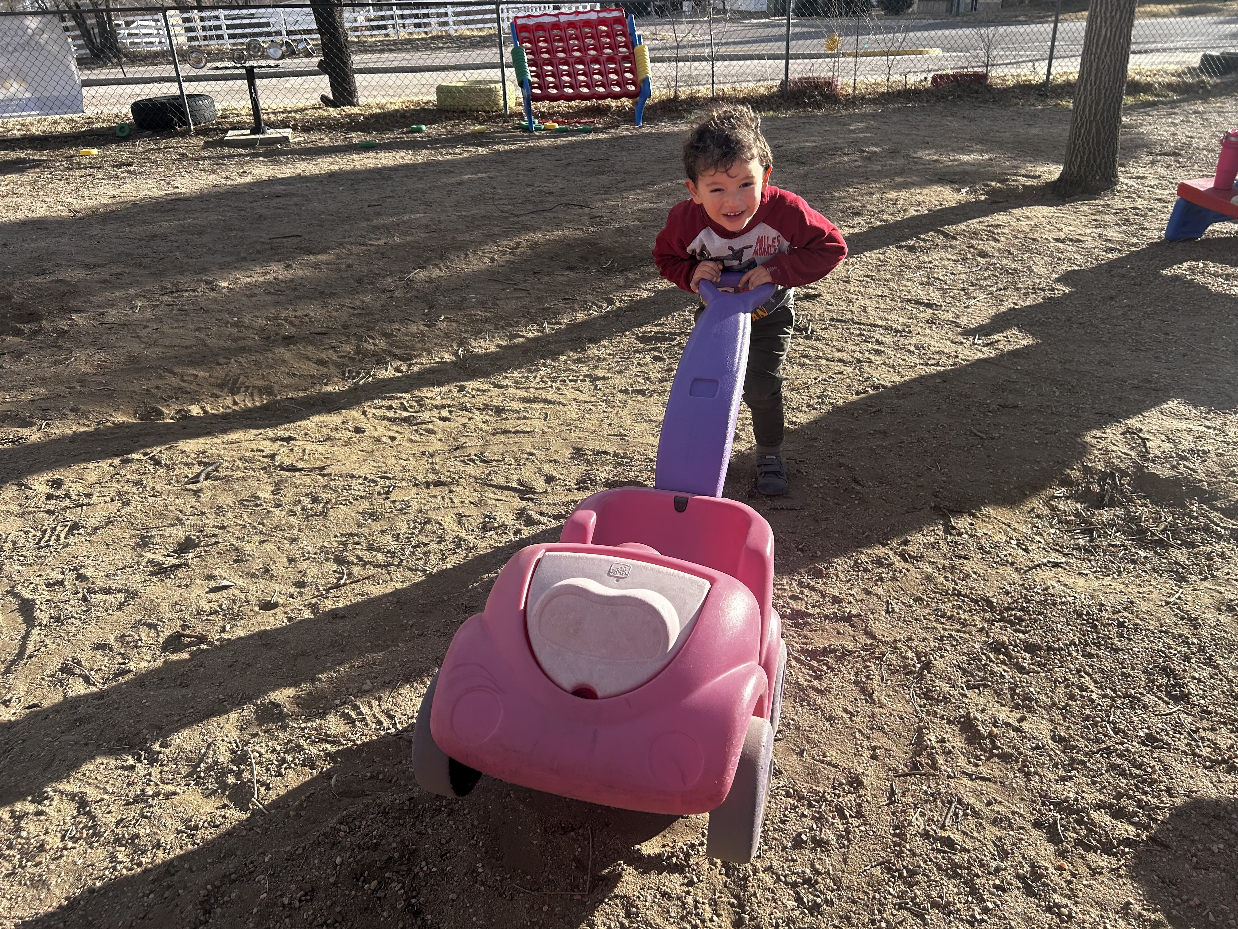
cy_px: 464
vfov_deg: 53.1
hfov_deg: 67.3
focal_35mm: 26
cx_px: 619
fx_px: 930
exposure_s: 1/1724
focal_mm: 5.7
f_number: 1.5
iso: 50
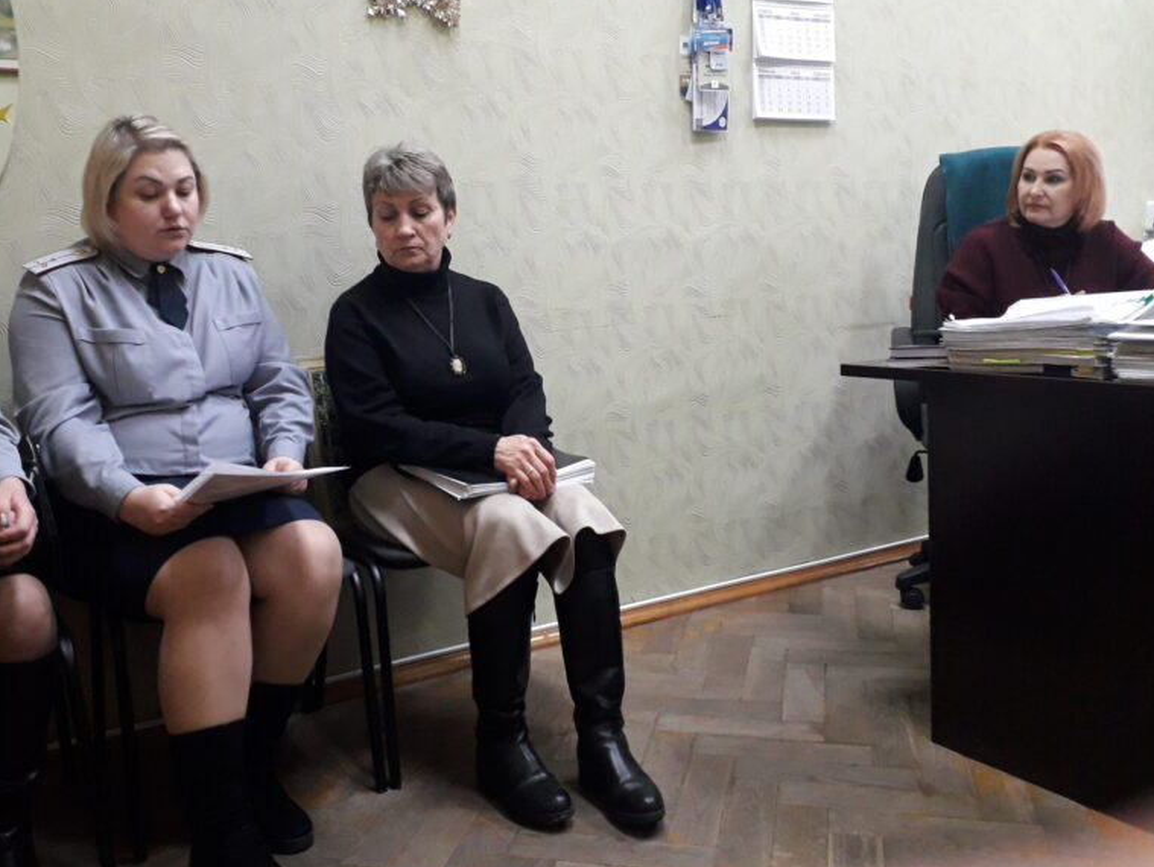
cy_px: 422
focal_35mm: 32
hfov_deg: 56.7
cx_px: 537
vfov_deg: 44.2
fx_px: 1067
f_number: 1.9
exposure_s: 1/50
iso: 200
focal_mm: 3.6
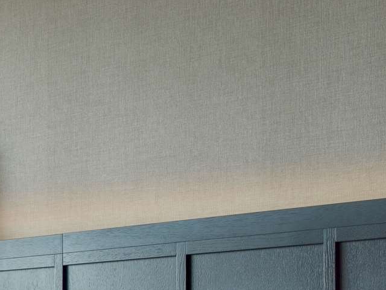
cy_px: 375
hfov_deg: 13.4
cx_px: -207
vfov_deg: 10.5
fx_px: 1539
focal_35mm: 138
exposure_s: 1/45
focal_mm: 35
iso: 100
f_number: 8
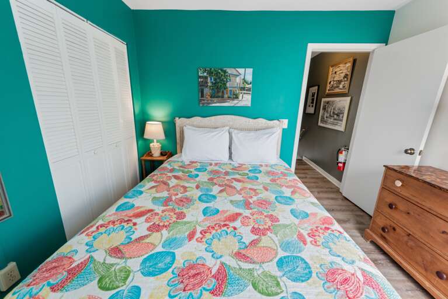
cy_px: 150
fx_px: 174
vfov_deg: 81.3
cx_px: 224
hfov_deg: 104.2
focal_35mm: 14
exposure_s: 1/10
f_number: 9
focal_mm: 14
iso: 250
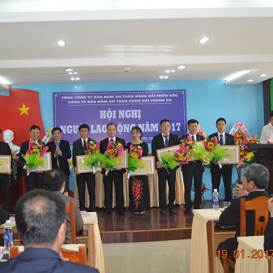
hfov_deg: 35.9
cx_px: 105
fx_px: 419
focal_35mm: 47
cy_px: 136
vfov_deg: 36.1
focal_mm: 24
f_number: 4
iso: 400
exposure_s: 1/125
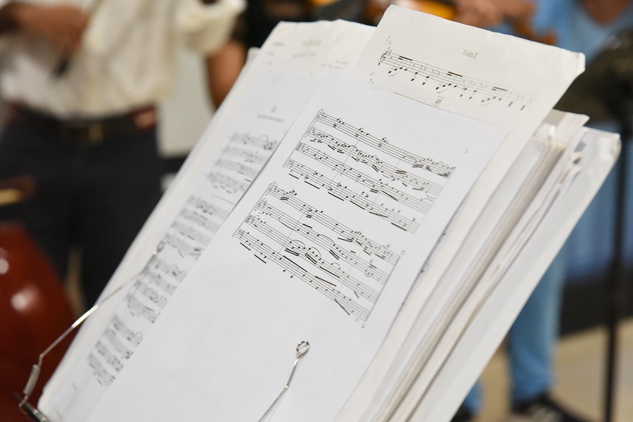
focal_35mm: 105
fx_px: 1846
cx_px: 316
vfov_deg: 13.0
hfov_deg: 19.5
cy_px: 211
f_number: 8
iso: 8000
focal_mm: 105
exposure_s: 1/125
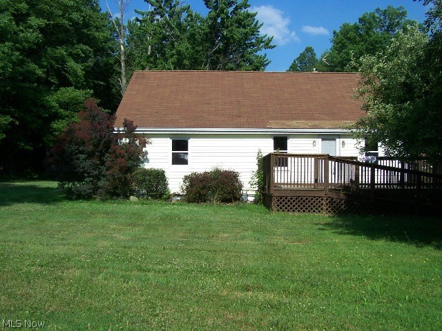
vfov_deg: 37.7
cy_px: 166
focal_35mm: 38
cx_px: 221
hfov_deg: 49.0
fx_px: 485
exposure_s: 1/1000
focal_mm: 6.3
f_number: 4
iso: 80
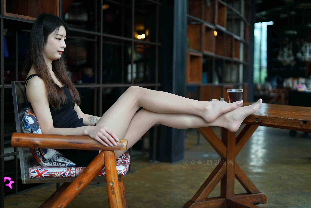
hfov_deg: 39.6
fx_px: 432
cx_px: 156
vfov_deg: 27.0
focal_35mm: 50
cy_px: 104
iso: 250
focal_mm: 50
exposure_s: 1/1600
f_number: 1.8
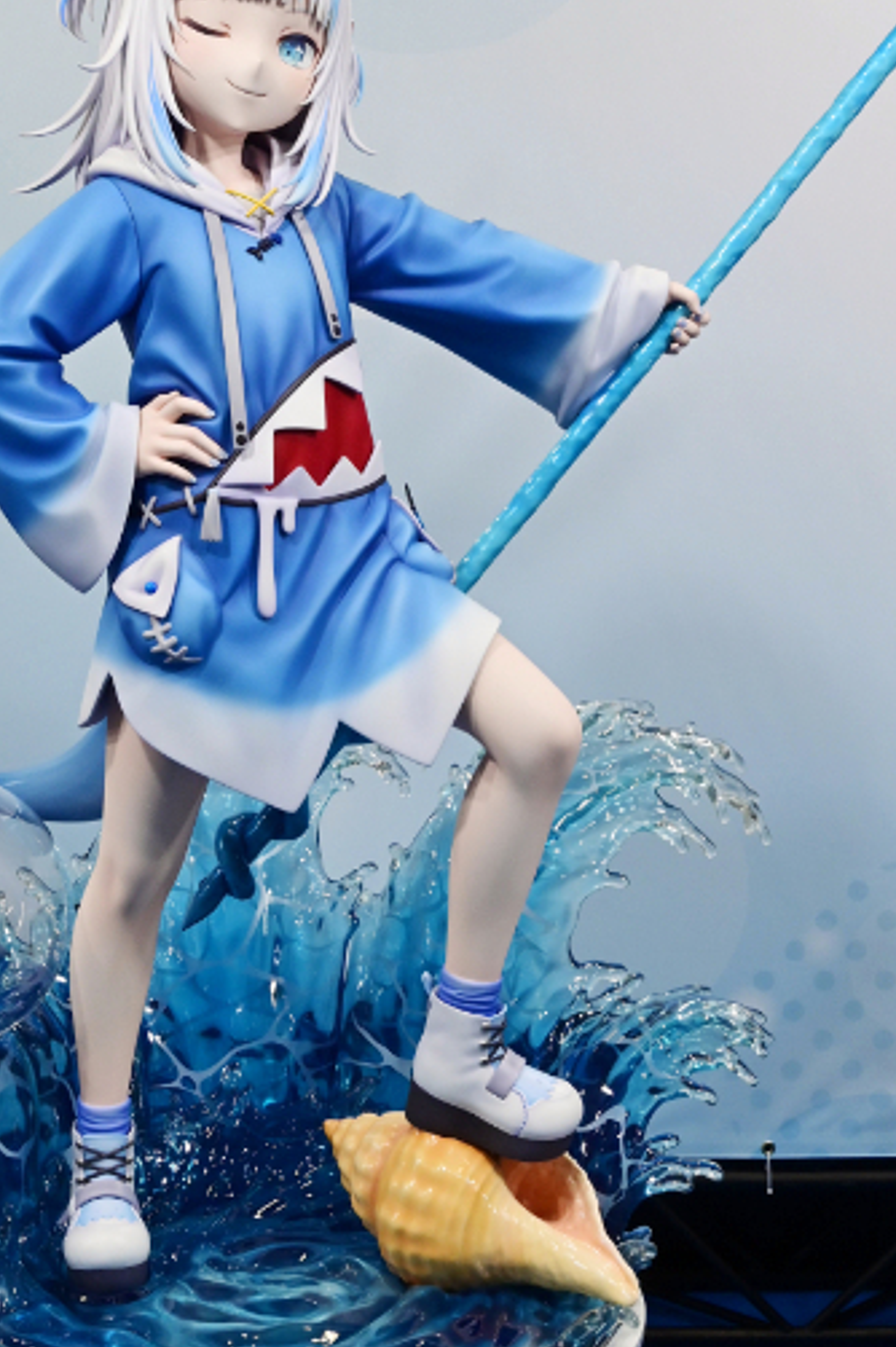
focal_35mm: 60
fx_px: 2235
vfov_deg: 33.5
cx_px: 479
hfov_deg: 22.7
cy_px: 708
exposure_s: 1/60
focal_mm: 25
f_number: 11
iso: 560
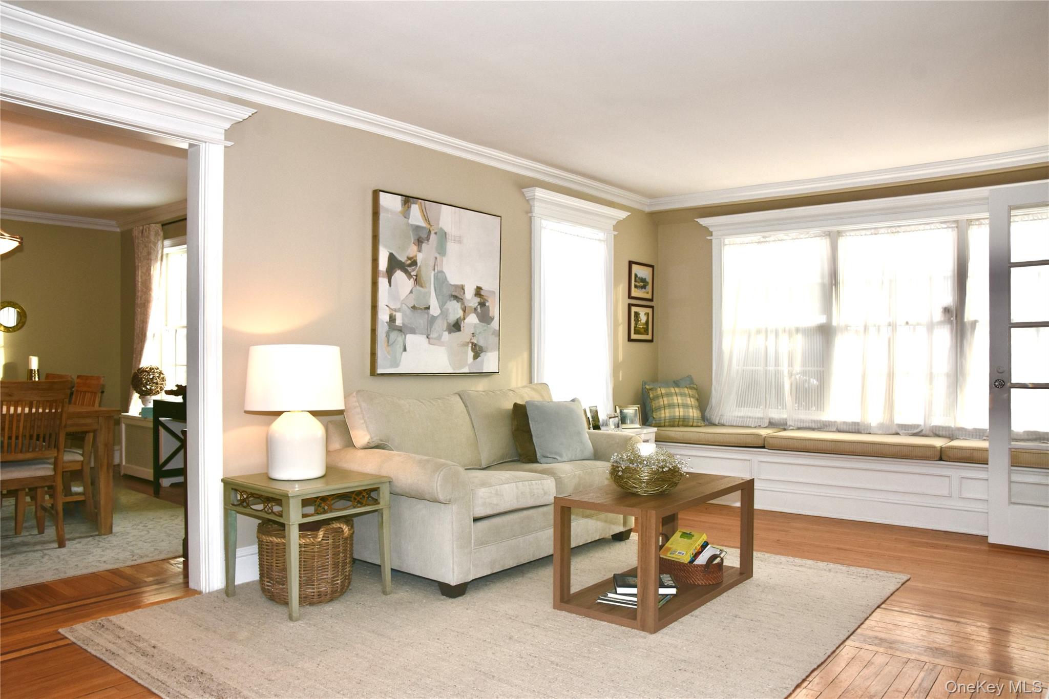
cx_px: 524
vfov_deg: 50.4
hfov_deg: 70.4
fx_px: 743
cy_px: 350
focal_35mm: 26
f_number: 5.6
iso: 400
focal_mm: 17
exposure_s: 1/60
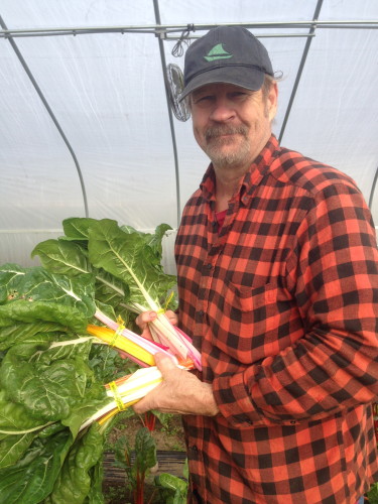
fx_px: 480
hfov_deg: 42.9
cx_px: 189
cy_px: 252
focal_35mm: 33
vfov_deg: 55.4
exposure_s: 1/411
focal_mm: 4.12
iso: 50
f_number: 2.4
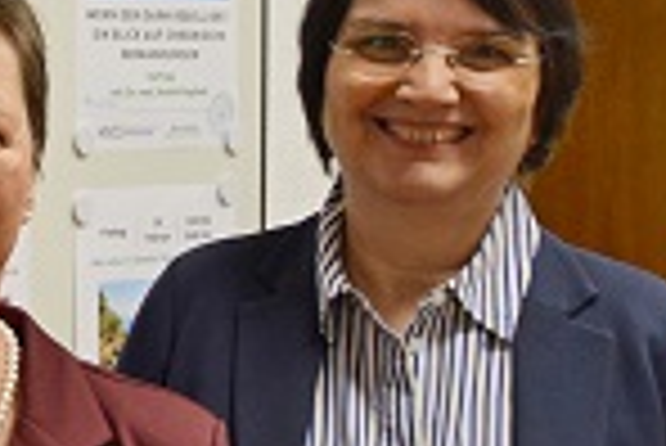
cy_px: 396
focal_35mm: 134
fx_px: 2481
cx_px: -508
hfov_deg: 13.7
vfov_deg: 10.2
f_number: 3.5
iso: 500
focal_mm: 22
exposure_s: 1/60
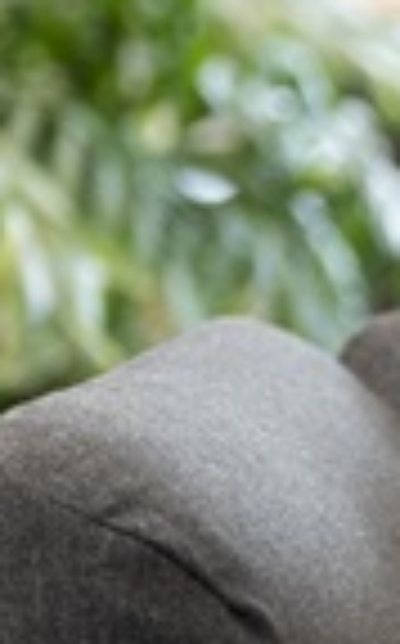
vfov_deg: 3.1
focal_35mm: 669
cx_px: 1344
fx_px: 11704
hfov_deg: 1.9
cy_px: 349
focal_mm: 117
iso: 3200
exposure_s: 1/200
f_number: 2.8
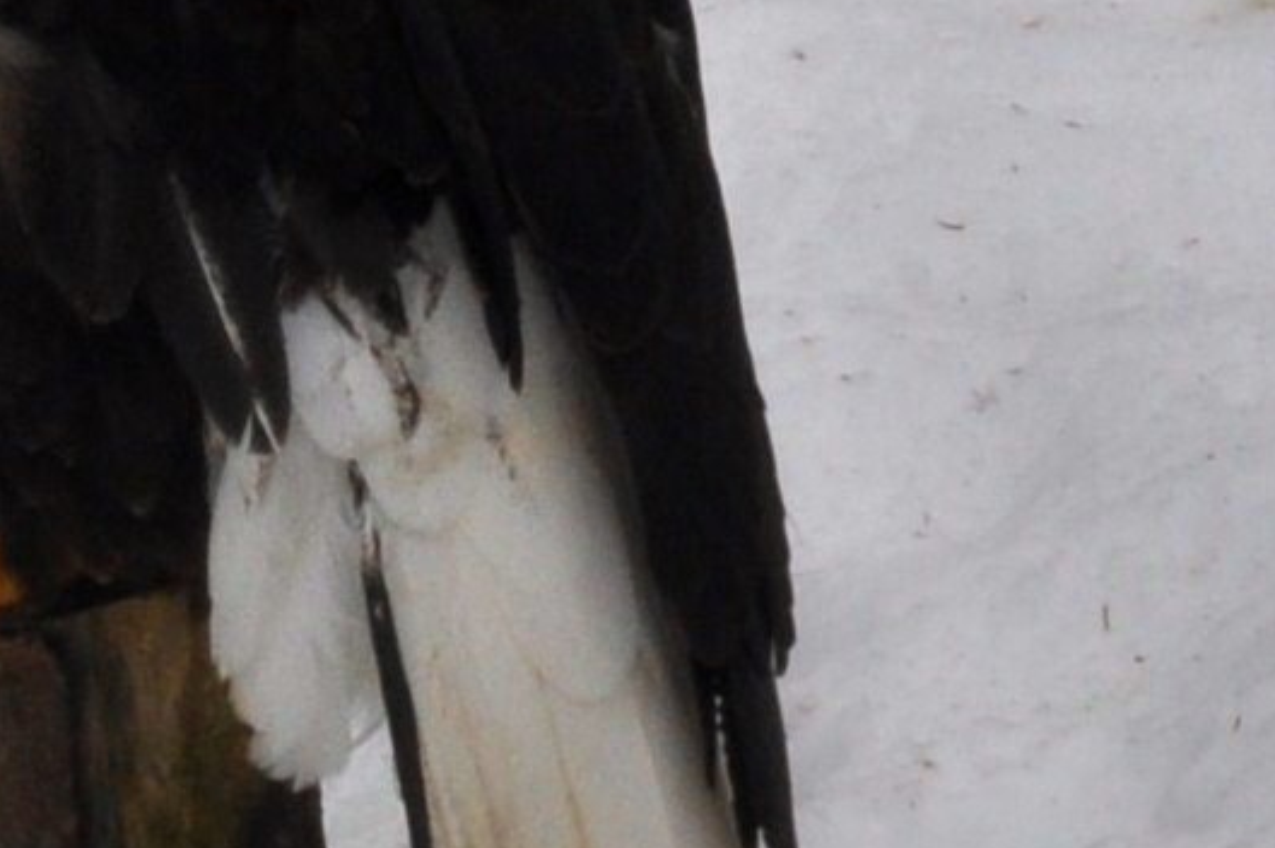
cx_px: 377
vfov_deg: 3.4
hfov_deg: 5.1
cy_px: 11
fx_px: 14440
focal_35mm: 408
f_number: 5.6
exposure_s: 1/500
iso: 360
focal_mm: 100
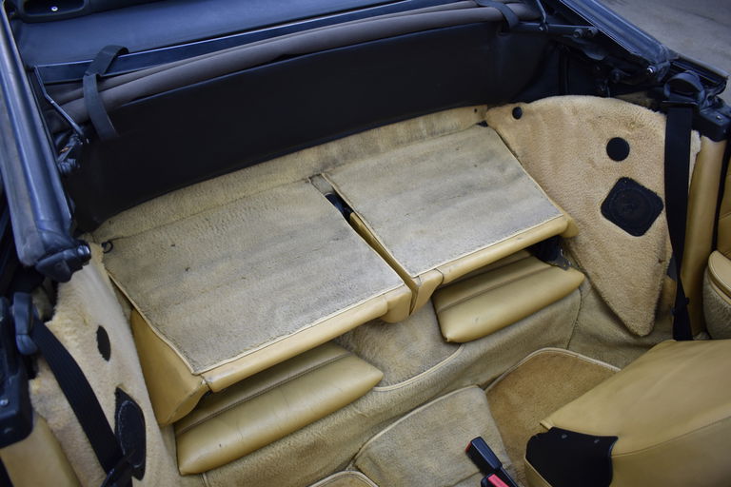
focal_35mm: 27
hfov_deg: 67.4
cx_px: 366
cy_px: 244
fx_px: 548
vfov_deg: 47.9
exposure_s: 1/30
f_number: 3.5
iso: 360
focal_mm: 18
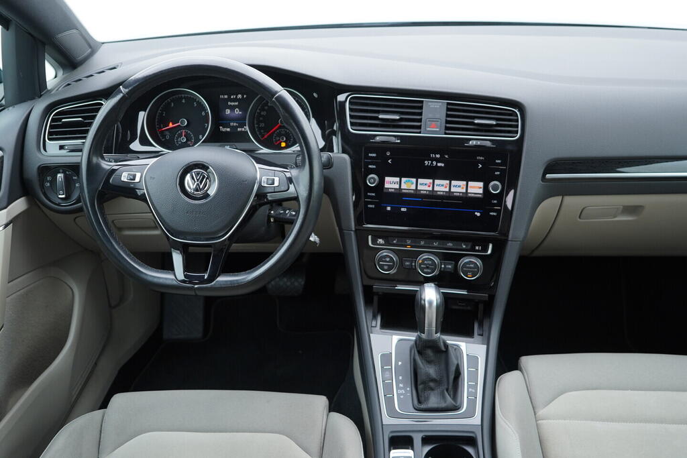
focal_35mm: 36
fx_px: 687
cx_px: 344
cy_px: 229
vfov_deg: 36.9
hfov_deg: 53.1
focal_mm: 24
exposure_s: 1/40
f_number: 2.8
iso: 250
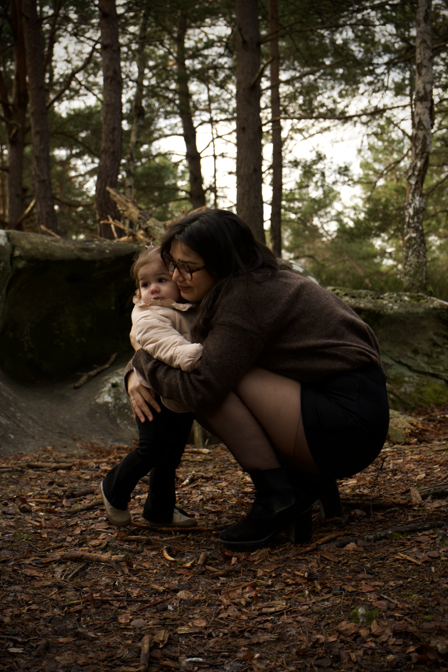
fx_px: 1307
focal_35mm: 70
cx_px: 224
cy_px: 336
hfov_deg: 19.5
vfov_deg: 28.8
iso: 250
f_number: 8
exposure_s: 1/80
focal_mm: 70
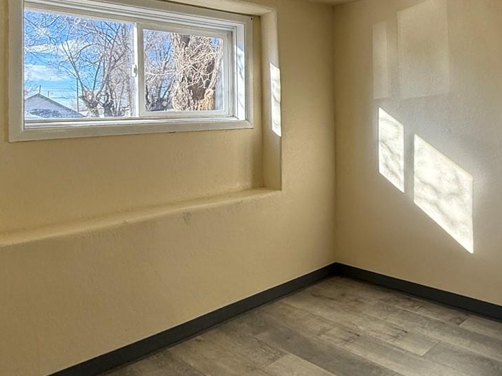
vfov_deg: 44.4
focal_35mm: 31
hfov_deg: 55.9
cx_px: 369
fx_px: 449
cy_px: 111
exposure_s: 1/349
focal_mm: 2.22
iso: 64
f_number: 2.2
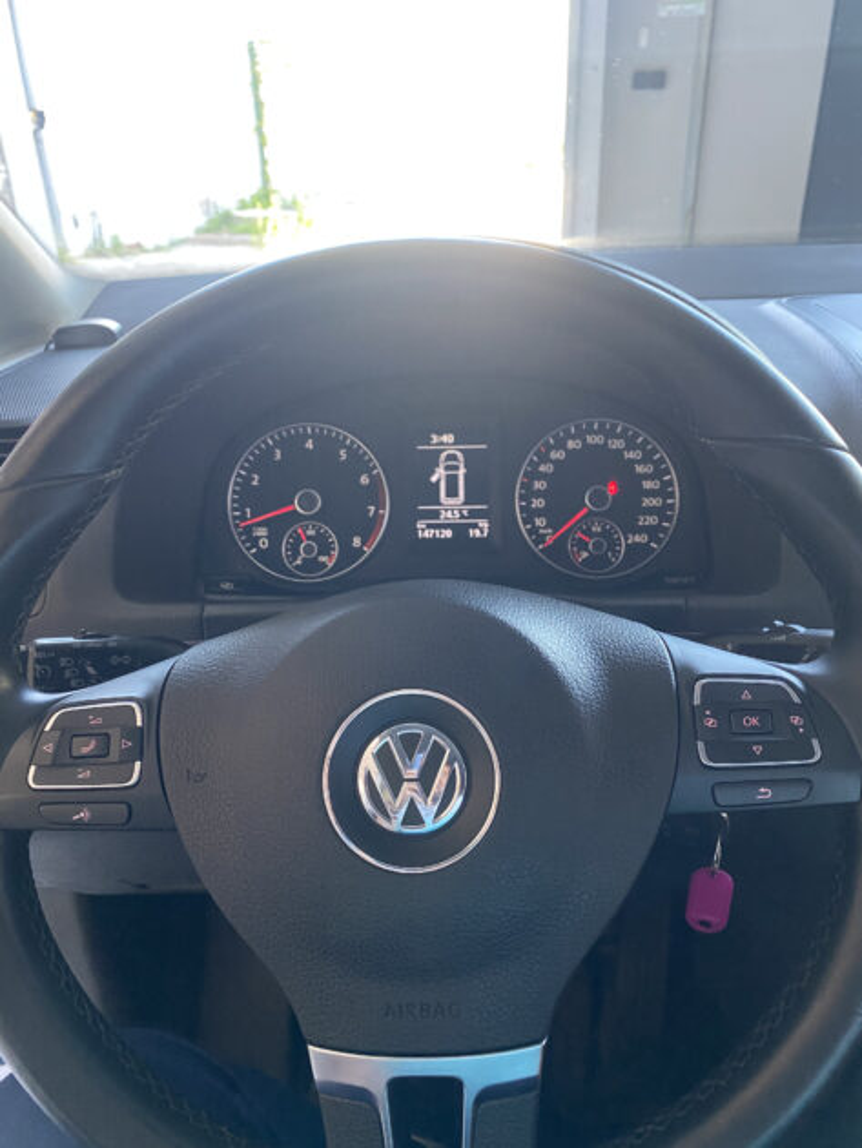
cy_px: 574
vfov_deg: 67.3
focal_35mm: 26
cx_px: 431
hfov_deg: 53.1
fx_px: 863
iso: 250
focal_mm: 4.25
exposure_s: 1/60
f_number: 1.8
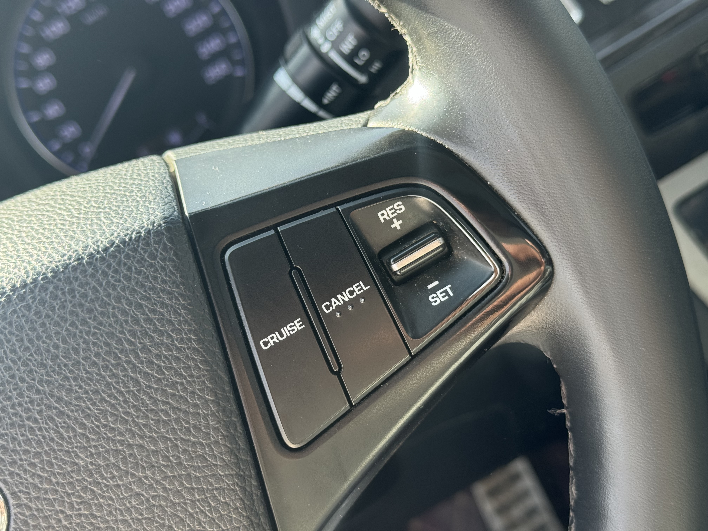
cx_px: 354
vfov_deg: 30.3
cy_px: 266
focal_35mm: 48
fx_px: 982
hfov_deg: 39.7
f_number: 1.78
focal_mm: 6.76
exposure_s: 1/171
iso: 80
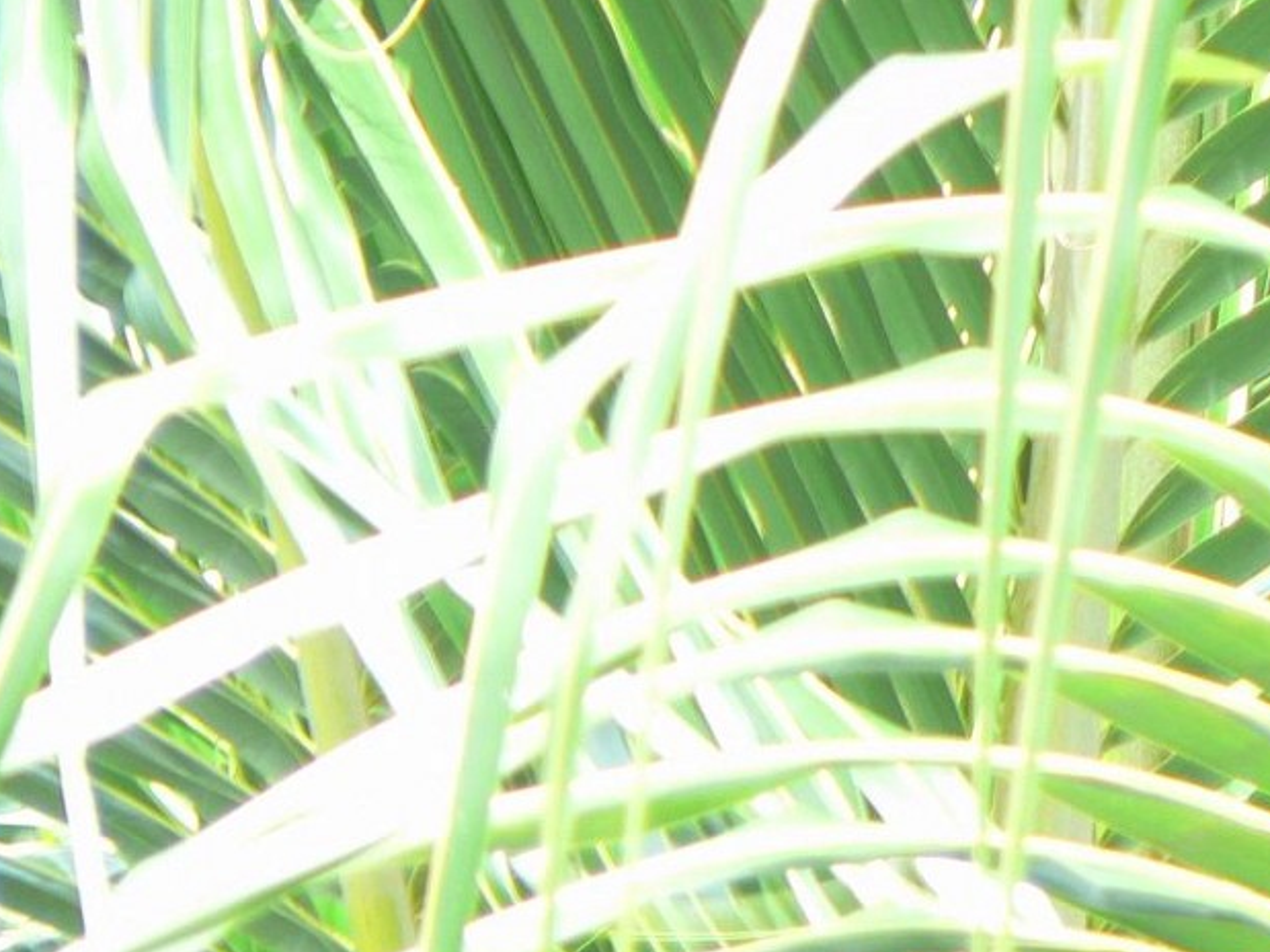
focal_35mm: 821
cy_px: 246
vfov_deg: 1.8
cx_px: 1202
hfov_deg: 2.4
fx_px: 30115
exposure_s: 1/60
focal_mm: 66.1
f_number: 4
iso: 80
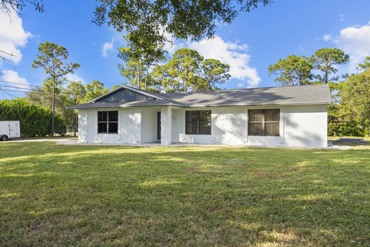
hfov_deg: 71.5
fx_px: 257
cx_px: 185
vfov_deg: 51.3
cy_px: 124
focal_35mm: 25
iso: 1600
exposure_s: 1/320
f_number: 8
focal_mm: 25
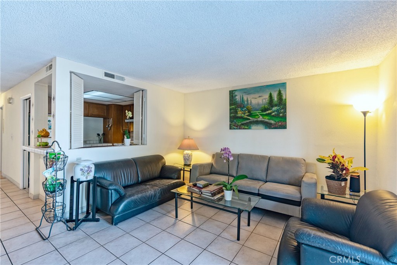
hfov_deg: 96.8
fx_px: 176
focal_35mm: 16
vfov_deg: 73.7
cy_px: 132
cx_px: 198
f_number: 2.8
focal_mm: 16
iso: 125
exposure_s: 1/25
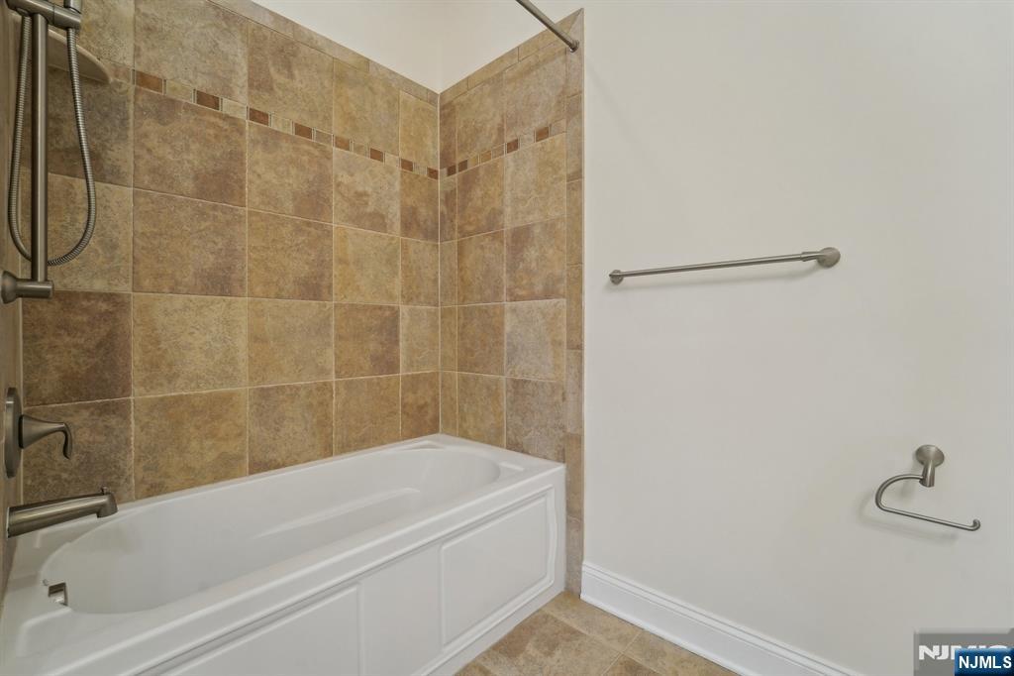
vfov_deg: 81.2
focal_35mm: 14
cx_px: 507
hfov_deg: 104.3
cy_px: 338
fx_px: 394
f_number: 8
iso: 400
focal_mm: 14
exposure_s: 1/6
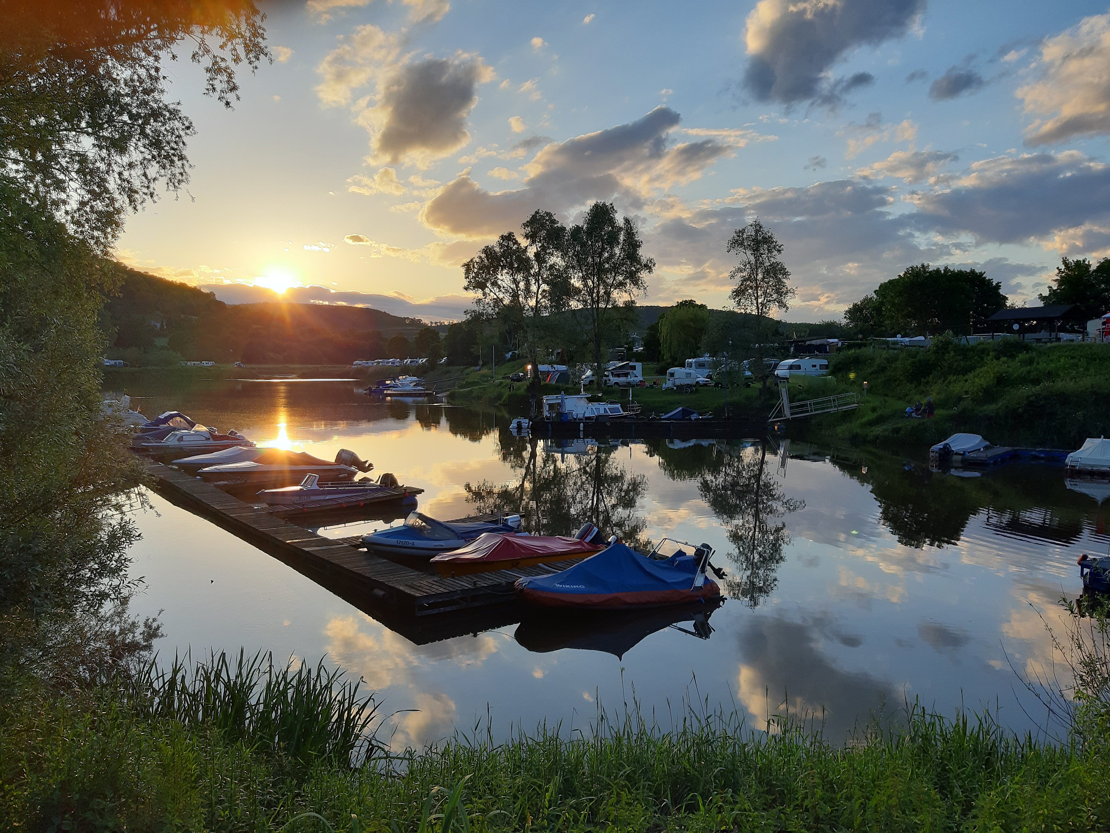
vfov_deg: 51.4
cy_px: 416
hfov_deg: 65.3
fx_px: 866
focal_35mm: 27
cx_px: 555
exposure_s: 1/735
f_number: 1.7
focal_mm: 3.93
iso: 40
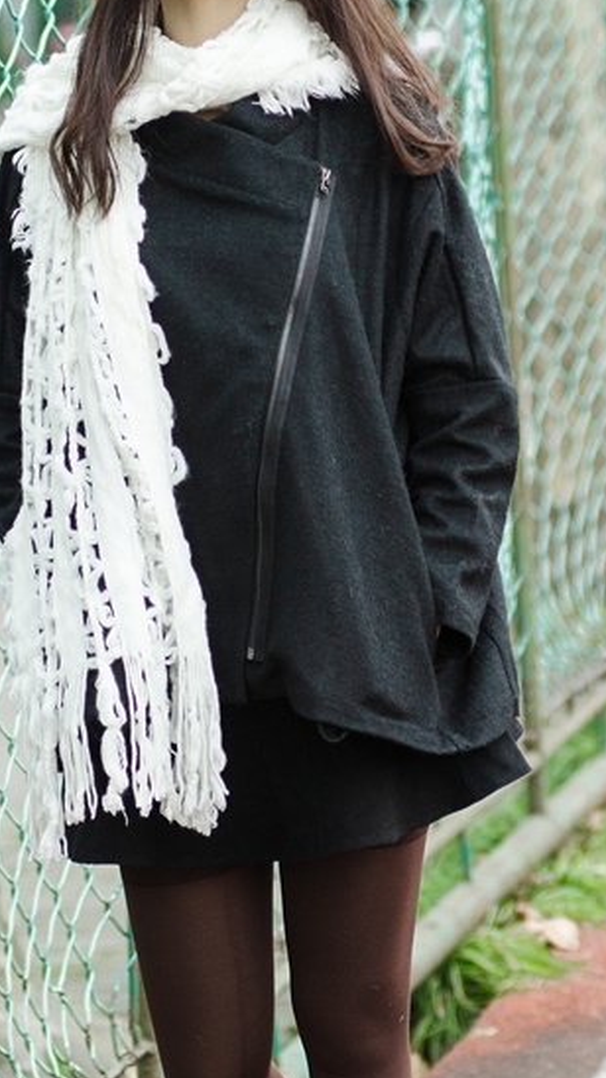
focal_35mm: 237
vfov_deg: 9.1
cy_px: 431
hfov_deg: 5.1
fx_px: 6774
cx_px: 380
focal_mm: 92
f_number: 3.5
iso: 250
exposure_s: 1/250
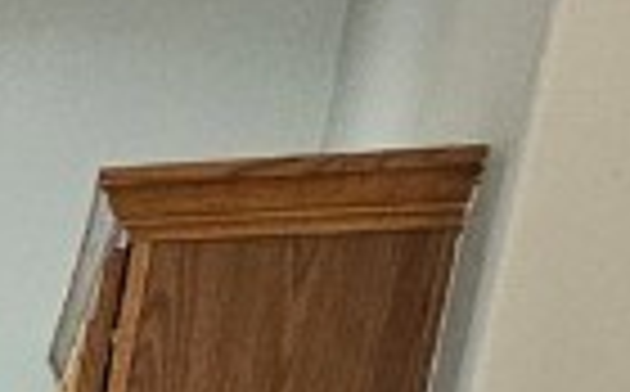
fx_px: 1731
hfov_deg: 14.2
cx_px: -878
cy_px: 1167
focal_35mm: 101
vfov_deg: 9.9
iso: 250
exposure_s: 1/60
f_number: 2.2
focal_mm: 1.74
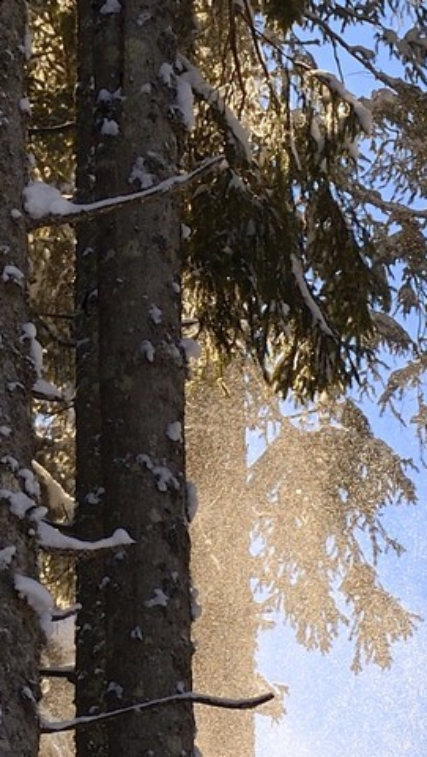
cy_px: 1804
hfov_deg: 4.0
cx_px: 815
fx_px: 6091
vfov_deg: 6.8
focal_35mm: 303
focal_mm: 58
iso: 200
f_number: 9
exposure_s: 1/400
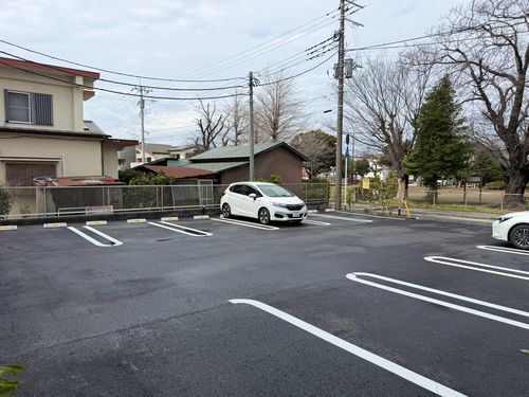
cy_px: 198
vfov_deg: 56.8
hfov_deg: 71.6
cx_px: 264
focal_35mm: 24
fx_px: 367
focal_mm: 6.76
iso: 80
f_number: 1.78
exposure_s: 1/4975
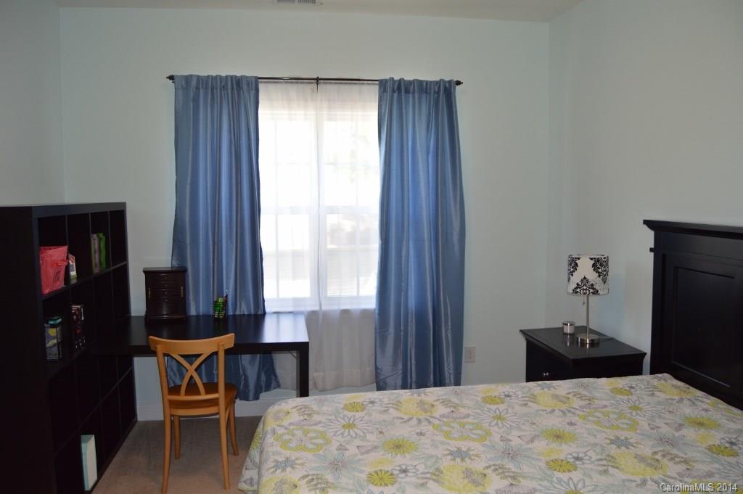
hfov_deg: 67.4
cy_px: 247
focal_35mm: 27
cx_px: 372
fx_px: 557
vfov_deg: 47.9
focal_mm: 18
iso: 400
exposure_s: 1/100
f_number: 4
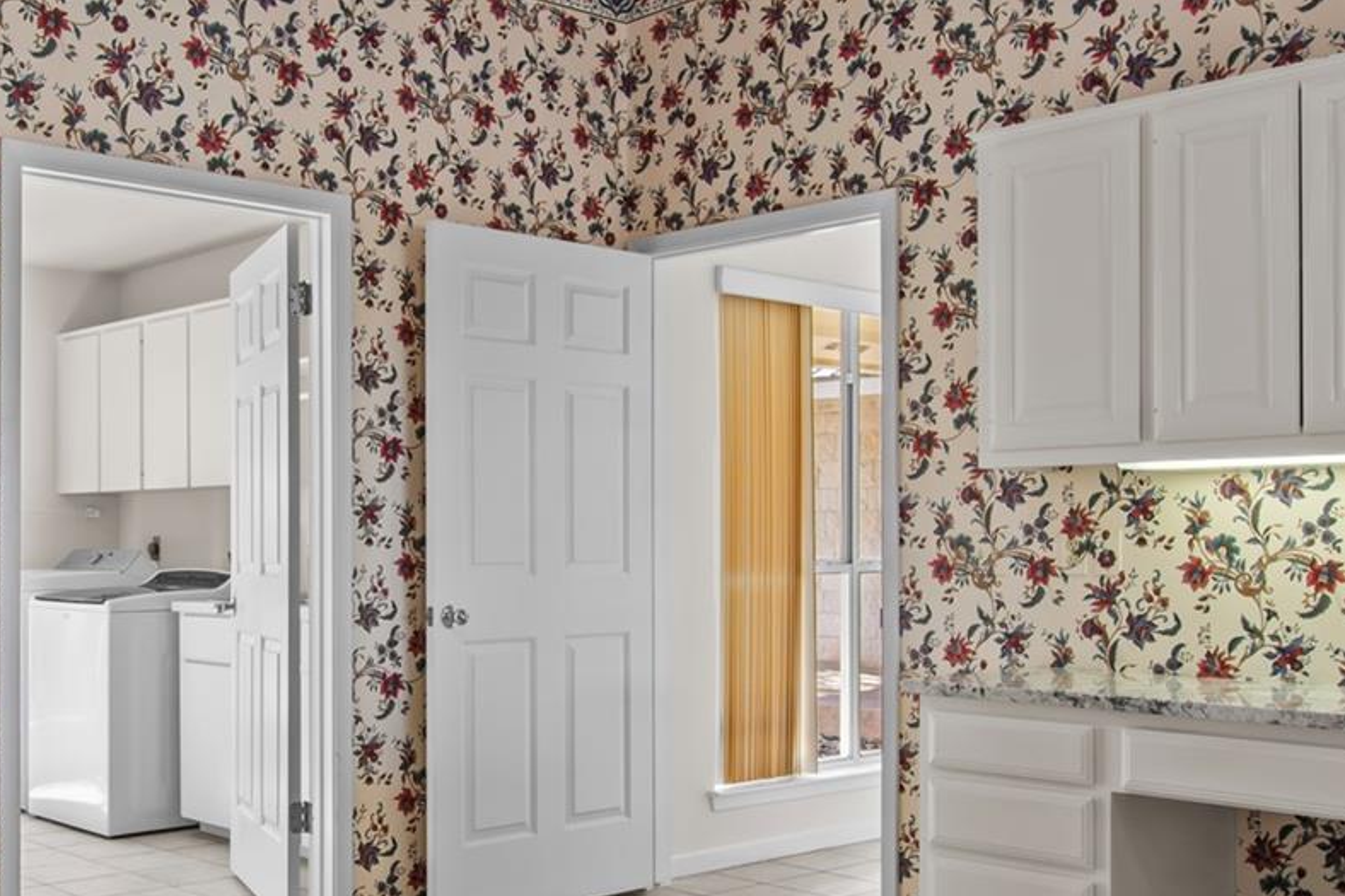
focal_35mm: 39
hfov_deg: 48.8
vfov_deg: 34.1
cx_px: 456
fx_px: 1457
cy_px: 508
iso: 100
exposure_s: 1/1.25
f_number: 9
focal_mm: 10
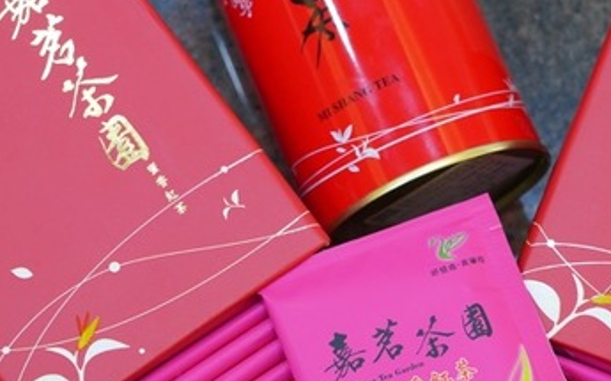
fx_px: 1797
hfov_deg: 19.2
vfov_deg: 12.1
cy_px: 263
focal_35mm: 108
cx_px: 406
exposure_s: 1/125
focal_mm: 43
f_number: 4.5
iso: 1600
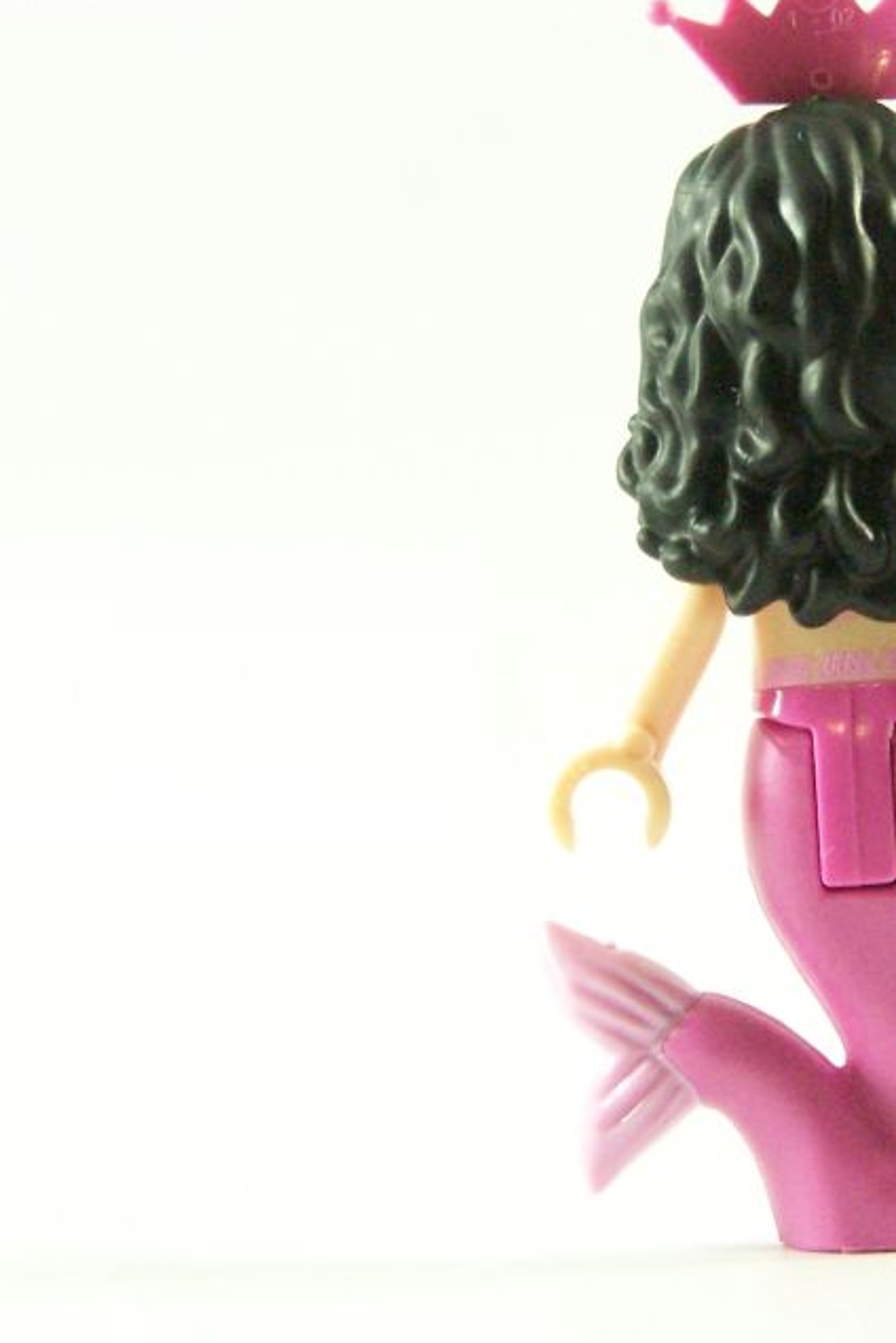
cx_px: 885
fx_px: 7317
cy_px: 667
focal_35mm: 196
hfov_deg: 7.0
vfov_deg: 10.5
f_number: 3.6
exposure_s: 1/60
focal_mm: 19.4
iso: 400
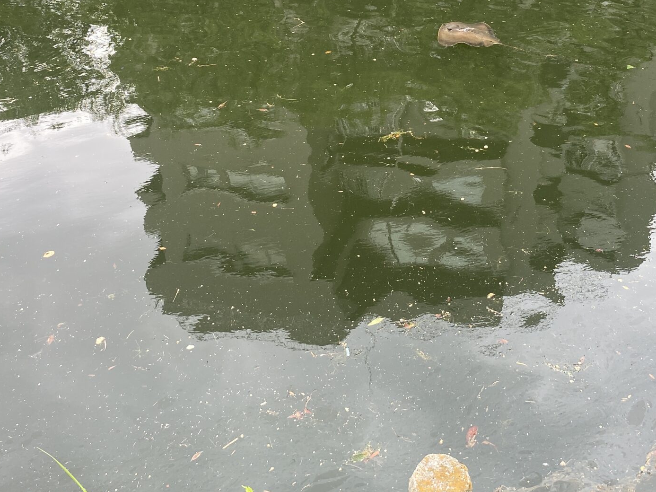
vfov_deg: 29.0
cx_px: 464
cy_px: 41
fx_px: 910
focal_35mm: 48
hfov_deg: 39.0
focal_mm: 4.25
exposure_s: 1/167
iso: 32
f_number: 1.8
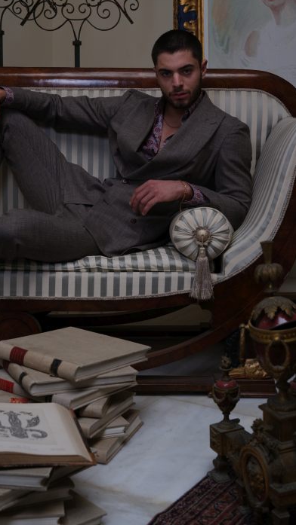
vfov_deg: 34.7
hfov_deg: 20.0
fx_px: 837
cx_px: 118
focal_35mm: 60
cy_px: 192
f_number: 5.6
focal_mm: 45
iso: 100
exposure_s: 1/25
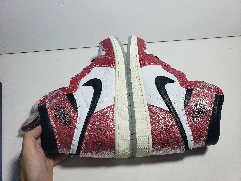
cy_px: 90
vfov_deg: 53.1
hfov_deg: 67.3
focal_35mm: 26
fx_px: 181
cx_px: 120
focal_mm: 4.3
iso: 50
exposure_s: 1/256
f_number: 2.4
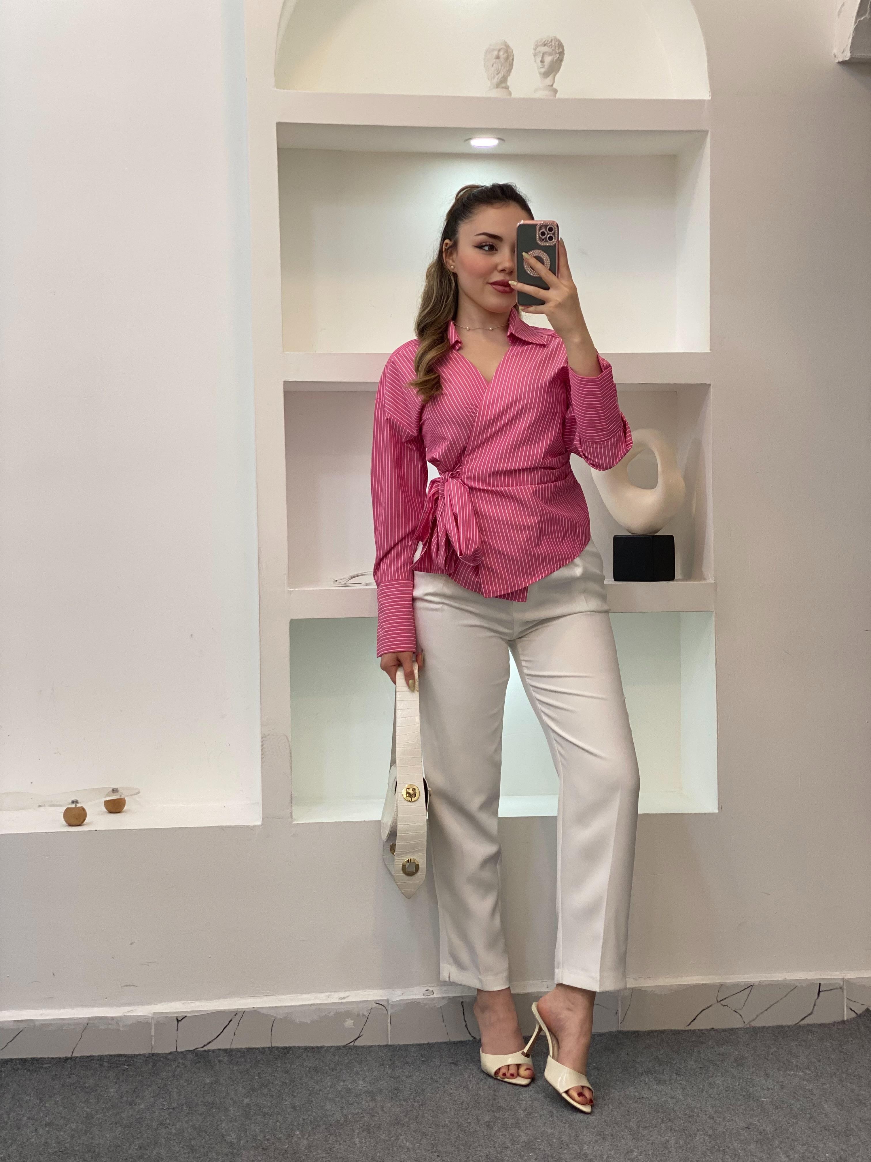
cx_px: 436
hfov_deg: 28.0
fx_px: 1745
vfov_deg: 36.8
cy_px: 581
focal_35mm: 52
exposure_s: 1/122
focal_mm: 6
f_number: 2
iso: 64
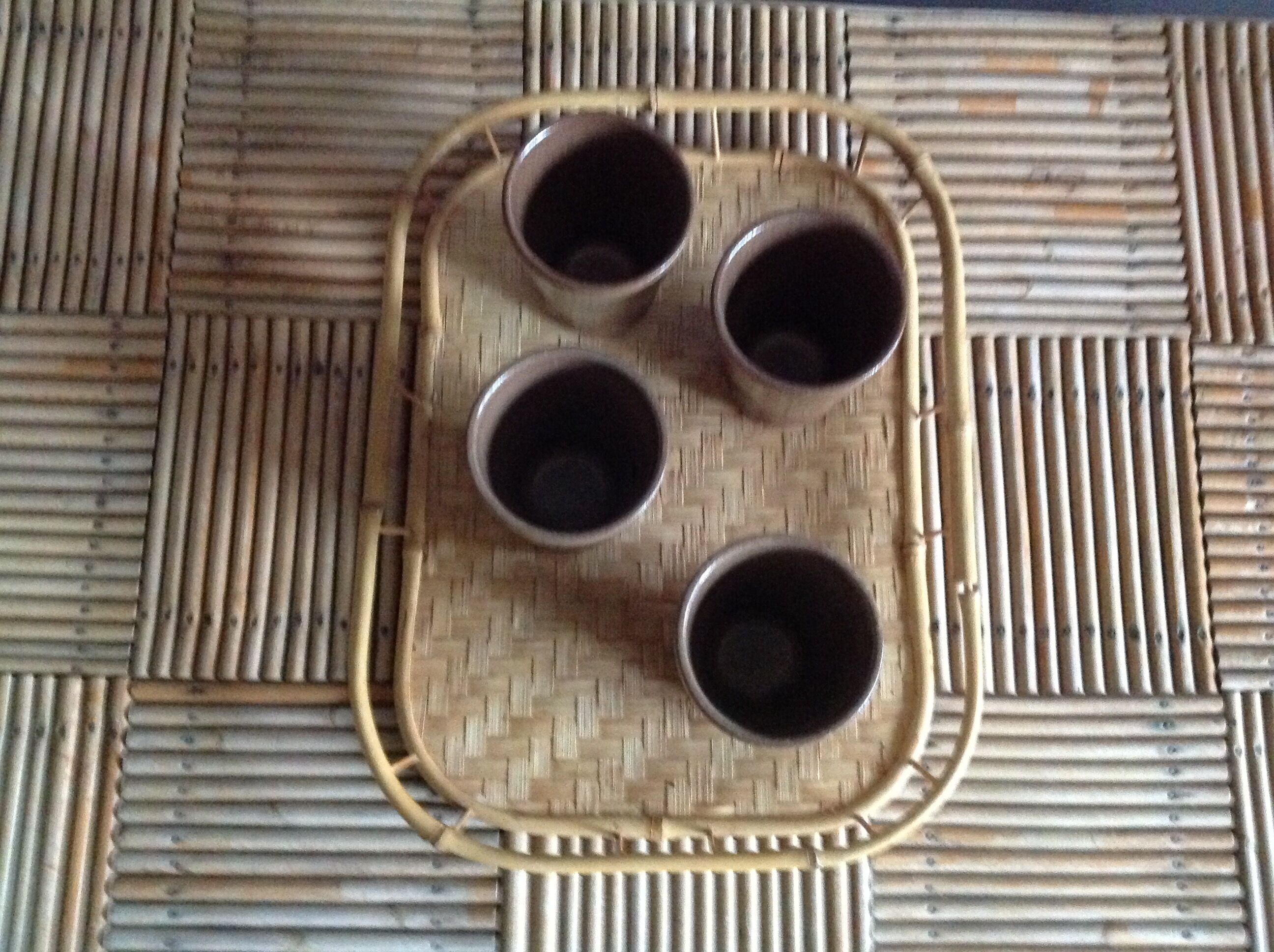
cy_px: 476
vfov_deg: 40.6
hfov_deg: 52.7
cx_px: 637
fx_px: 1286
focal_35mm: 35
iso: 800
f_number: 2.4
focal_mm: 4.28
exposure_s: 1/15
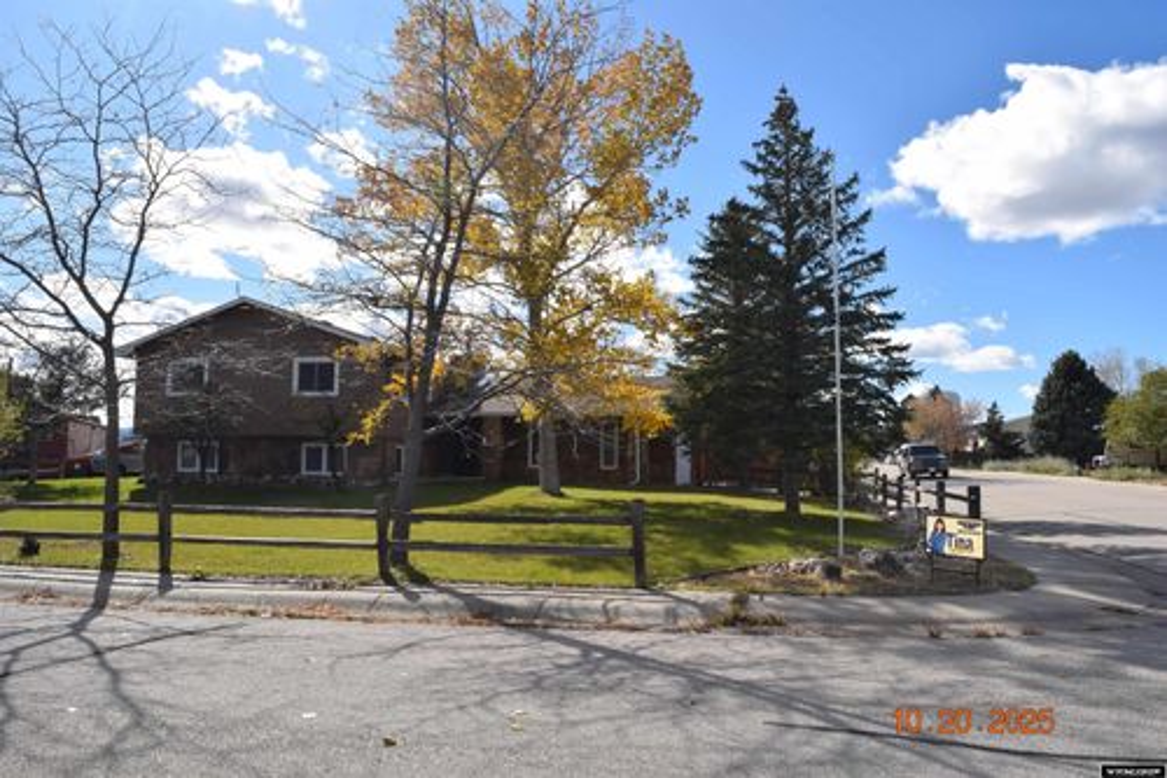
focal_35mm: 27
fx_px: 875
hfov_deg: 67.4
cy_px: 389
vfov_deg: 47.9
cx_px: 584
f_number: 11
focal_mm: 18
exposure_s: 1/200
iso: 100
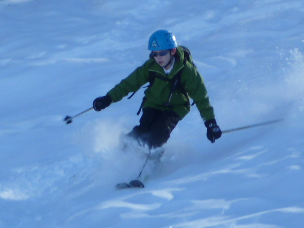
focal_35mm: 63
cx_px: 153
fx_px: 553
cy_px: 114
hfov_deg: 30.7
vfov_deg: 23.3
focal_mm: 11
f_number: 5.2
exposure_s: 1/200
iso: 80
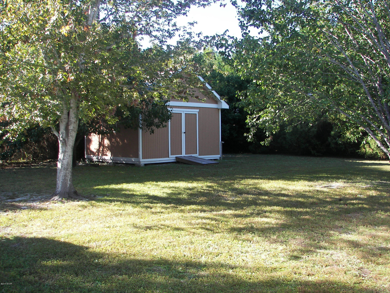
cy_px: 146
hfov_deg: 51.4
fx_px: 406
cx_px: 195
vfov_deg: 39.7
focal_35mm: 36
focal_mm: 6
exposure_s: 1/125
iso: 50
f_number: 2.8
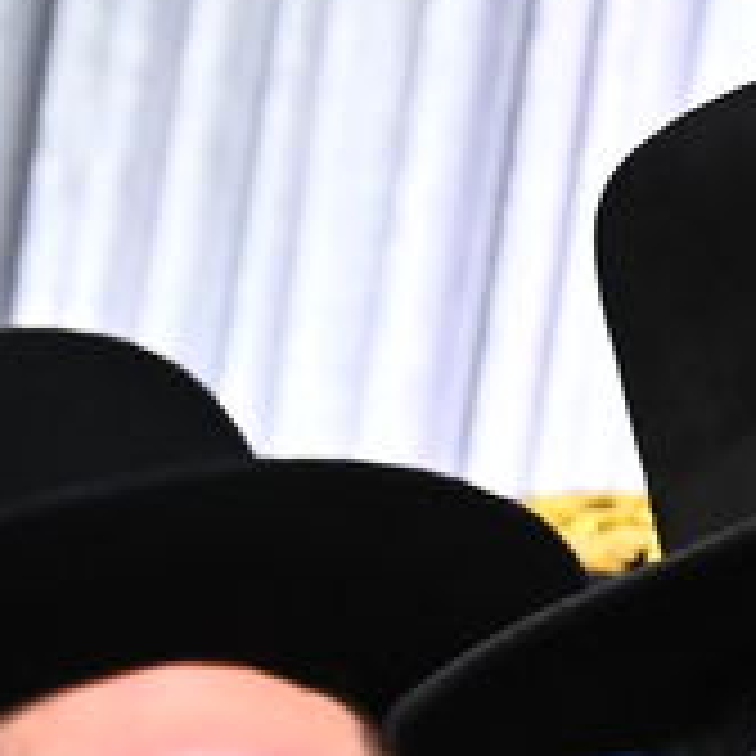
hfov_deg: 5.1
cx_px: 2848
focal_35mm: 311
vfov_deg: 5.6
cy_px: 695
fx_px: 7684
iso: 3200
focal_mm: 44
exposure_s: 1/200
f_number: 6.3
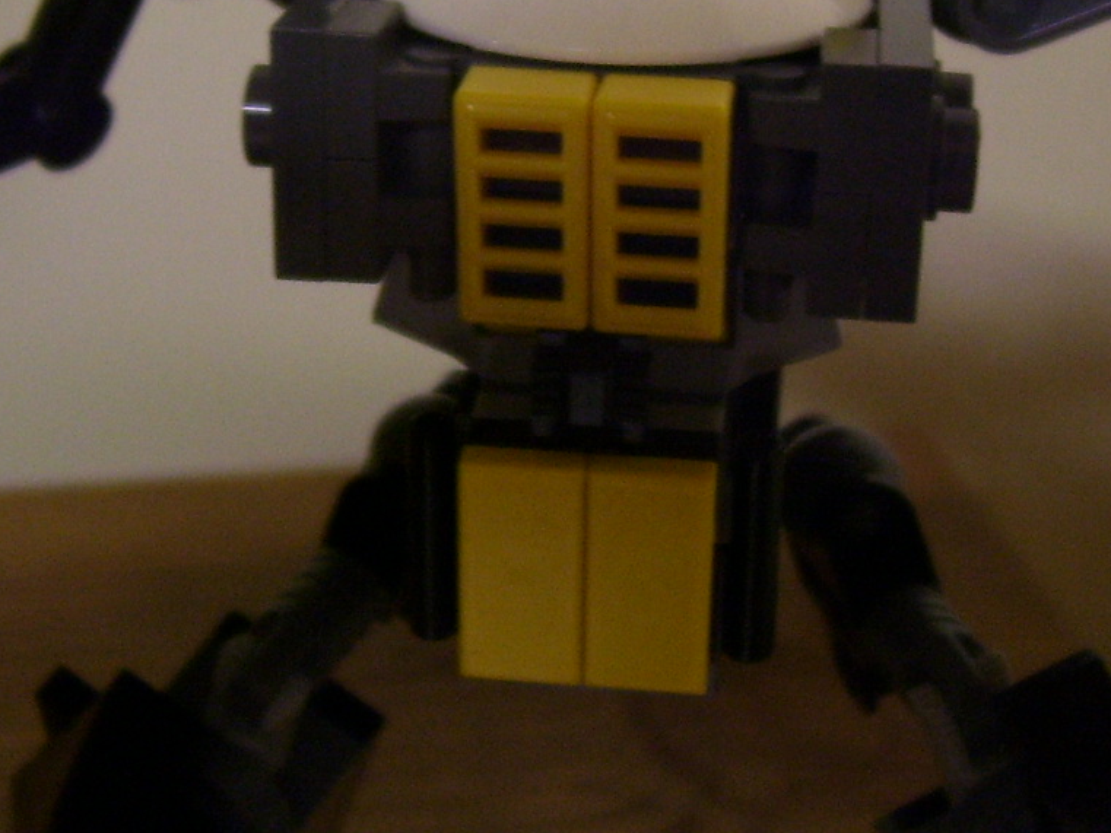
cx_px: 578
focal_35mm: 74
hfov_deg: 26.3
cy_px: 163
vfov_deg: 19.7
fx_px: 2375
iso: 160
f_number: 2.7
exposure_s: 1/8
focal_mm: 5.6
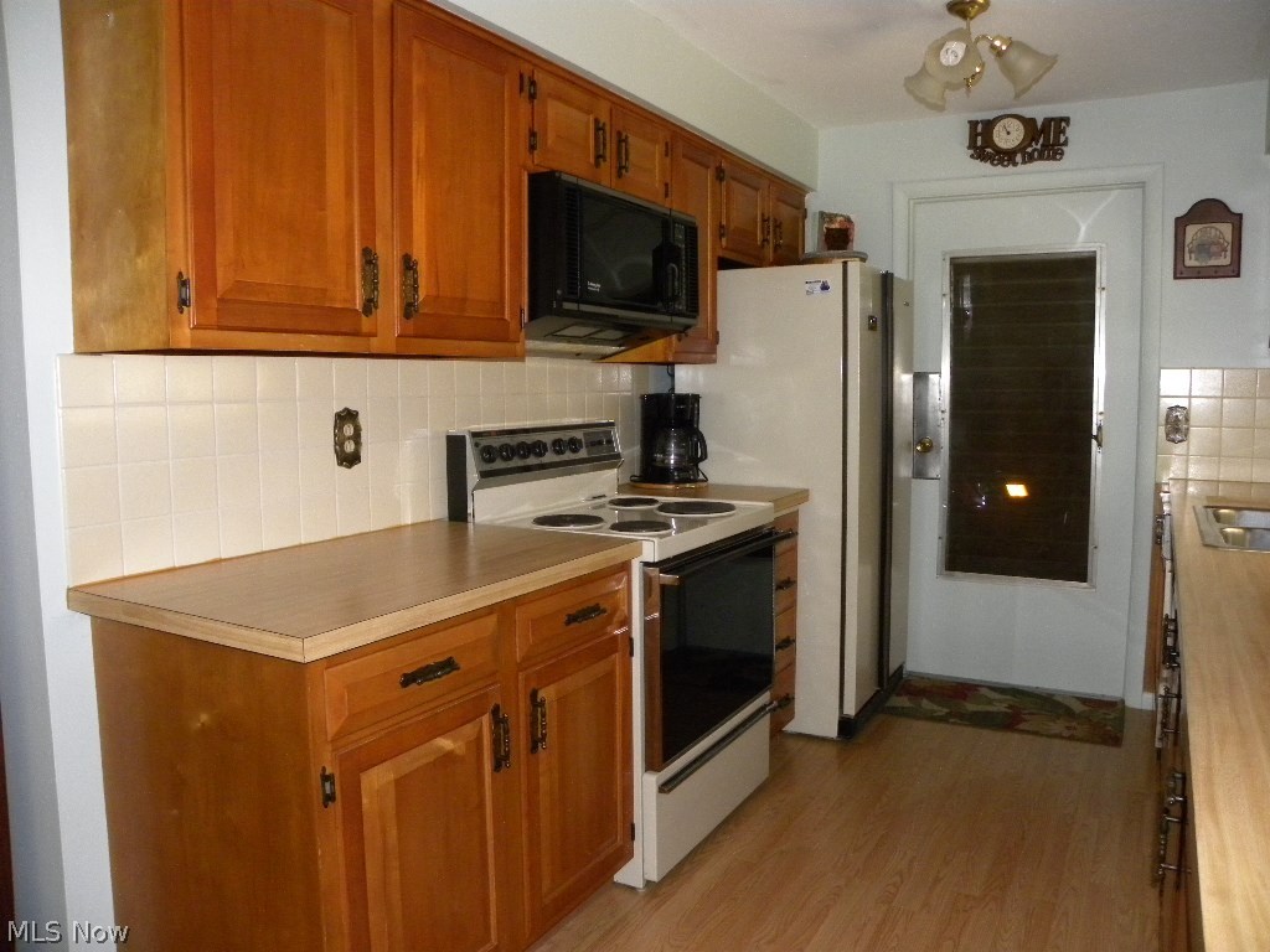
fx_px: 954
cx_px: 635
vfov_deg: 53.1
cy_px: 476
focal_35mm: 26
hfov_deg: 67.3
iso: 400
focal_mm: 4.6
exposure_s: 1/30
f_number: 2.8
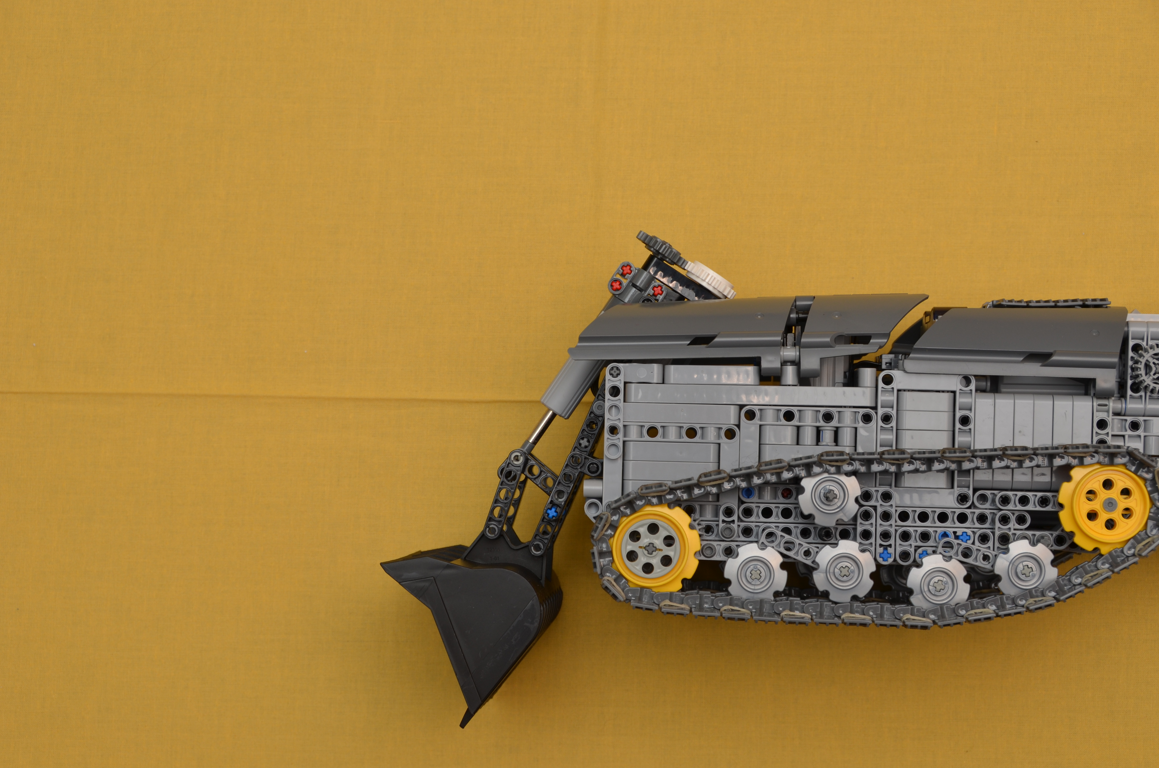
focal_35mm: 79
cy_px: 388
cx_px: 575
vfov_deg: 17.2
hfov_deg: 25.7
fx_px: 2538
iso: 100
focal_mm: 52
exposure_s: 1/60
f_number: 8
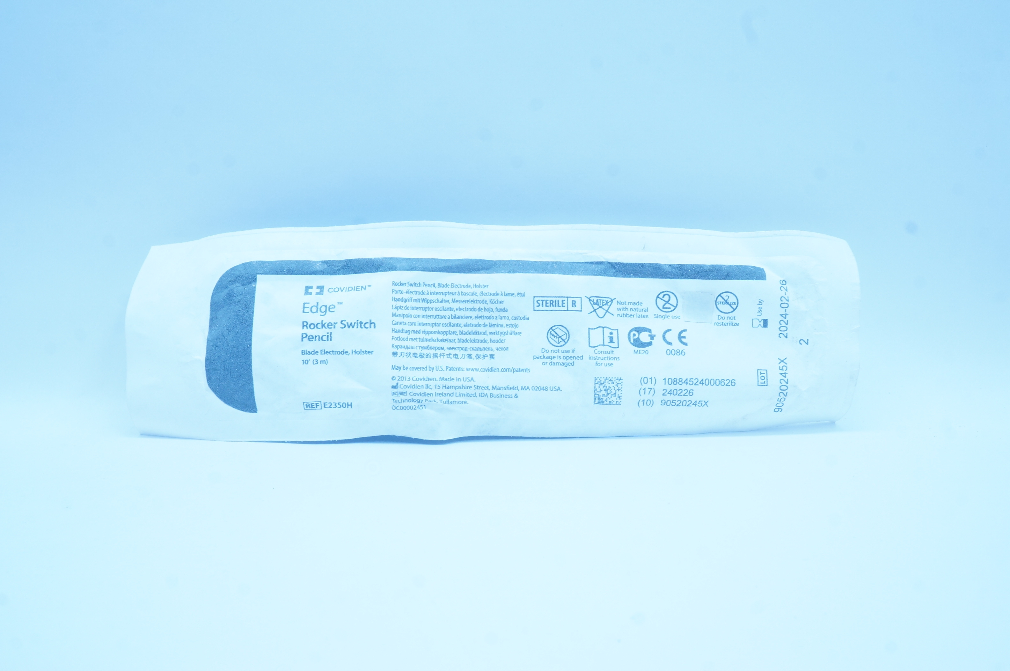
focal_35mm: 36
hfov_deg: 53.2
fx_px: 1009
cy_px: 336
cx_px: 505
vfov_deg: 36.8
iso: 400
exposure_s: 1/15
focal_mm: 24
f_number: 13
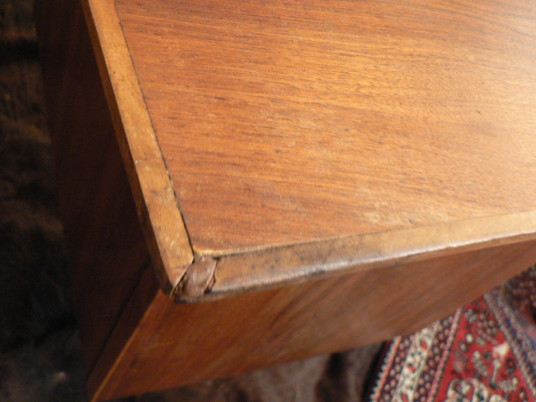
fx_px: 557
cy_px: 201
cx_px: 268
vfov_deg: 39.7
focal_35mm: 36
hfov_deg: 51.4
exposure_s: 1/5
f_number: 2.8
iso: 200
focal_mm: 6
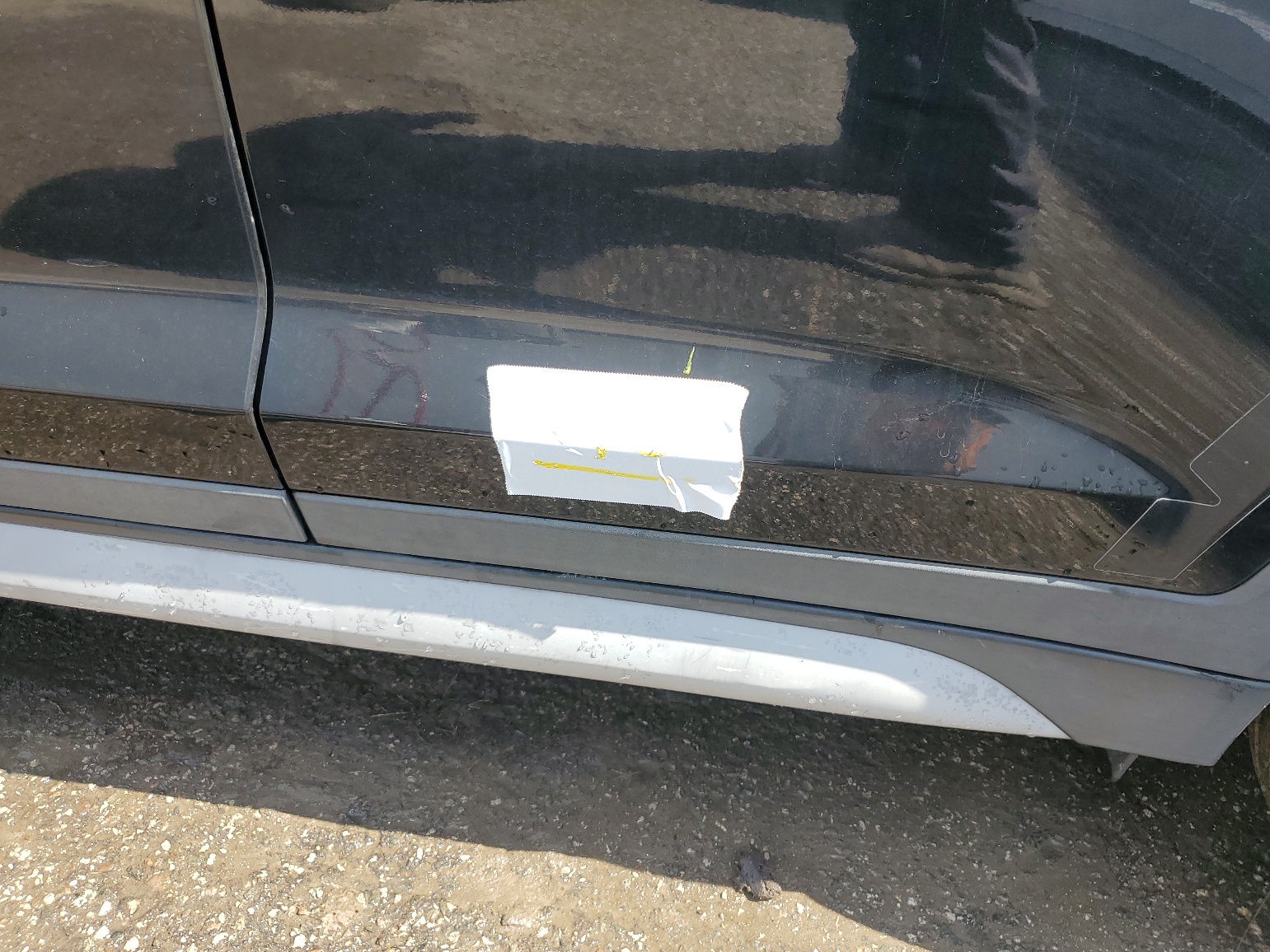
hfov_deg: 65.3
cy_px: 479
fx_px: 991
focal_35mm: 27
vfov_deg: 51.4
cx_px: 645
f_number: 1.5
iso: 50
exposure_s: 1/667
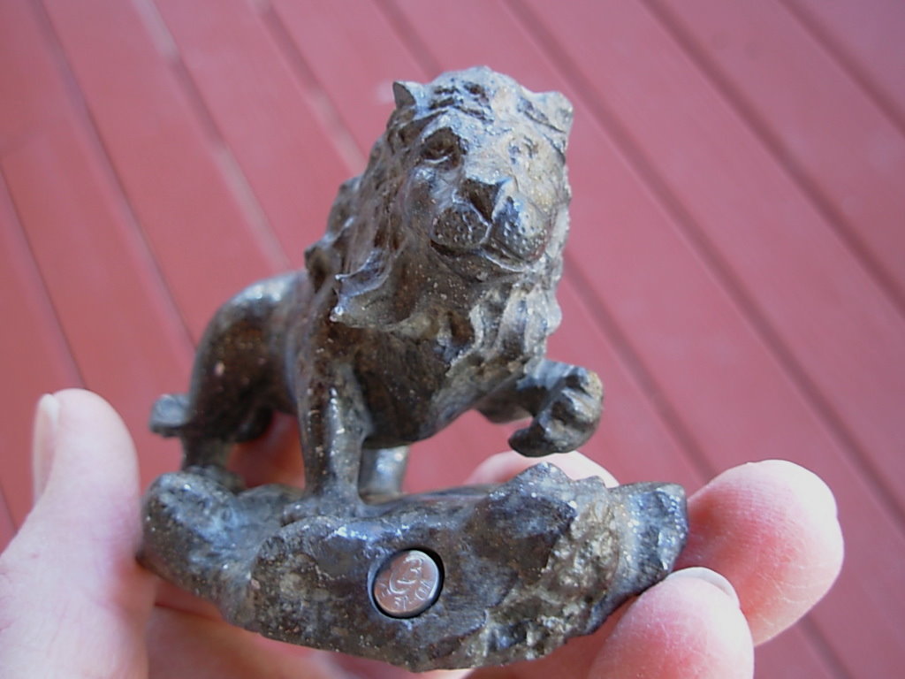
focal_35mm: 38
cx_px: 452
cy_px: 340
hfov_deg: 49.0
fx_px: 993
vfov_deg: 37.7
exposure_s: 1/9.8
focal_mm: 6.3
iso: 50
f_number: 2.9
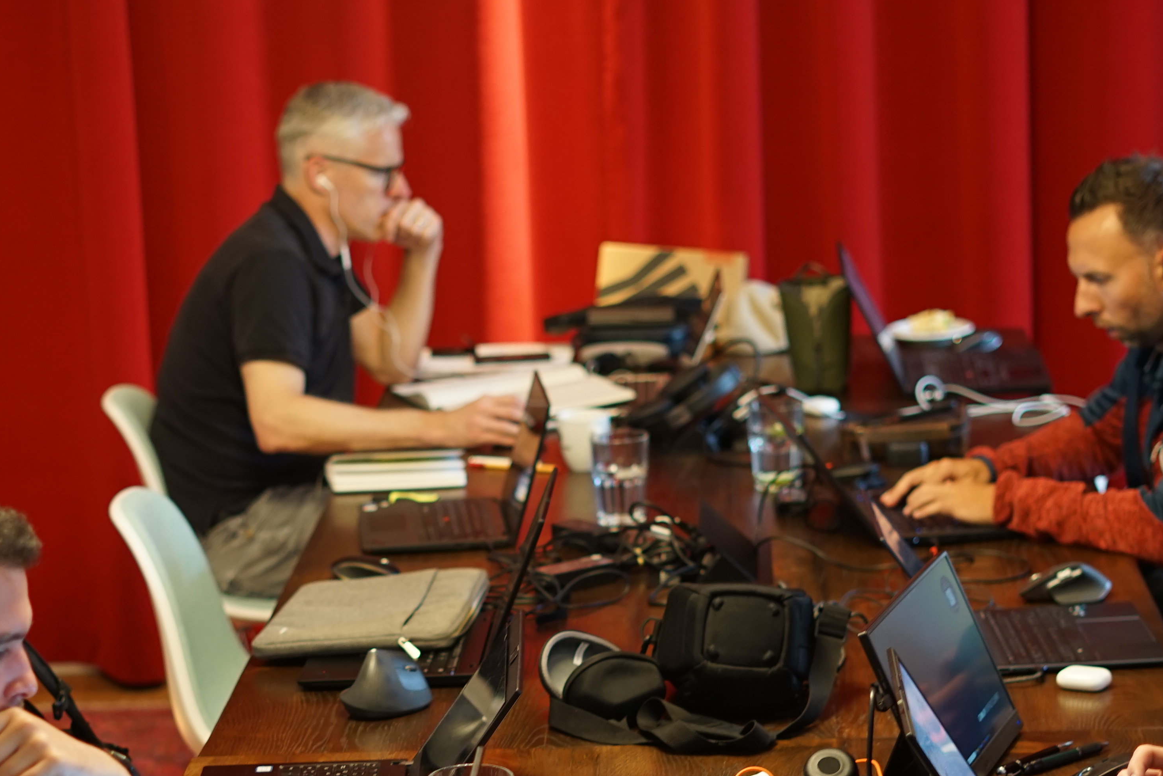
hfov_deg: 20.0
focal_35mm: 102
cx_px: 429
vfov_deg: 13.3
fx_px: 3295
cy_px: 675
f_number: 2
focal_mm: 50
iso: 400
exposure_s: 1/50
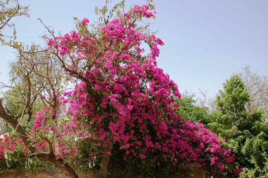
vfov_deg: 31.9
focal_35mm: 42
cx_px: 134
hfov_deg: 46.4
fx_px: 312
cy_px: 89
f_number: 10
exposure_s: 1/250
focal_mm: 28
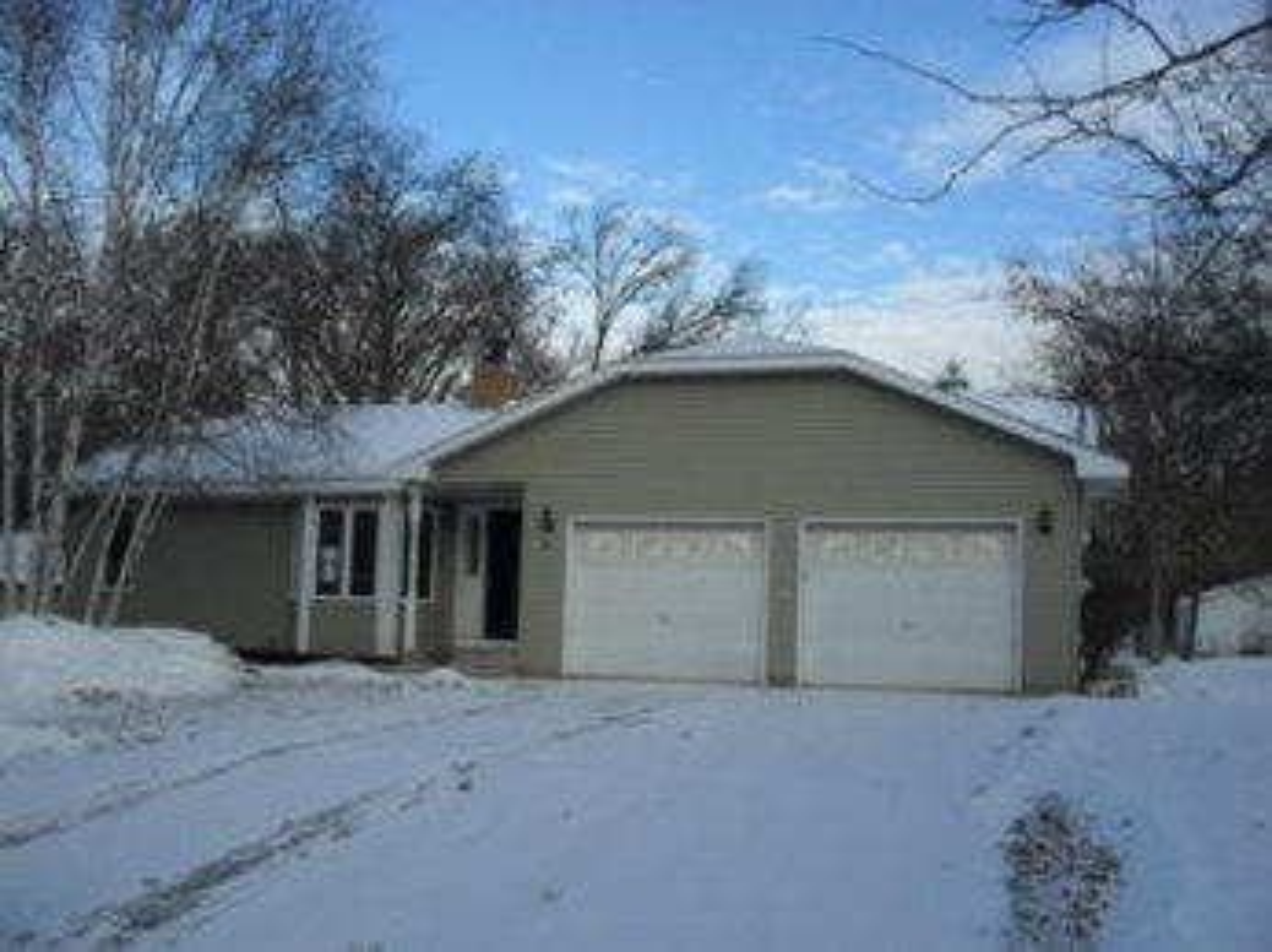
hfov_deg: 52.7
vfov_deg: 40.7
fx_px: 1285
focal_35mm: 35
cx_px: 636
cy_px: 476
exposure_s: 1/180
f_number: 8.4
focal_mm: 6.3
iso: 100
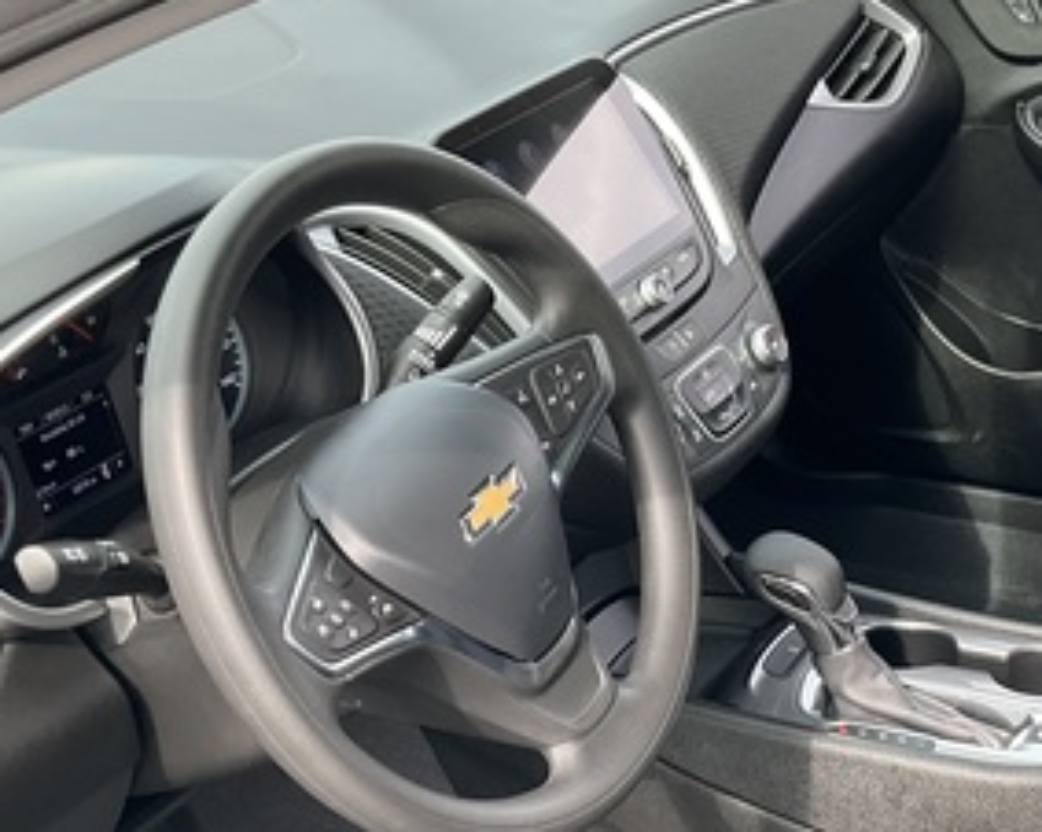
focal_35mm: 64
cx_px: 862
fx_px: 1972
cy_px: 659
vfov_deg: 23.5
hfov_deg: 28.8
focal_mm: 3
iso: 20
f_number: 1.8
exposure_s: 1/122
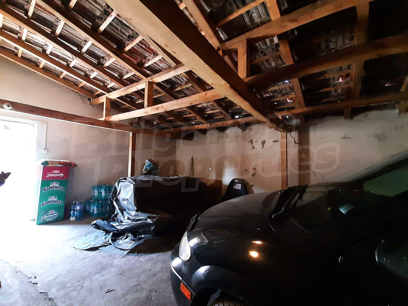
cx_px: 204
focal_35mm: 13
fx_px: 153
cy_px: 153
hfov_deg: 106.2
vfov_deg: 89.9
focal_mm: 1.42
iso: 400
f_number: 2.2
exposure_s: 1/25
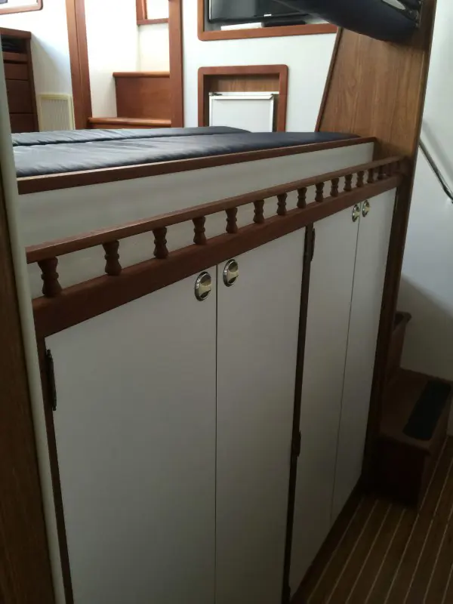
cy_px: 302
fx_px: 506
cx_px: 226
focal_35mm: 29
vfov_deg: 61.7
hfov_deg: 48.2
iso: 64
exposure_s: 1/15
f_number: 2.2
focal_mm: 4.15
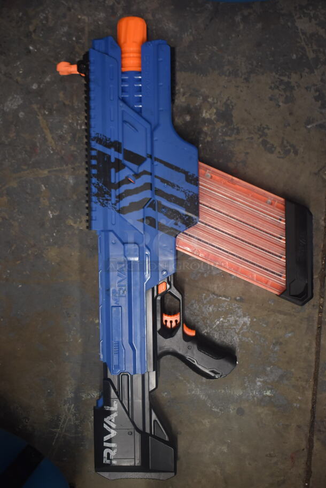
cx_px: 163
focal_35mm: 40
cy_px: 244
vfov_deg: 47.9
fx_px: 549
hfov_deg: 33.1
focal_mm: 27
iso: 800
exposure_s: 1/60
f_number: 4.5
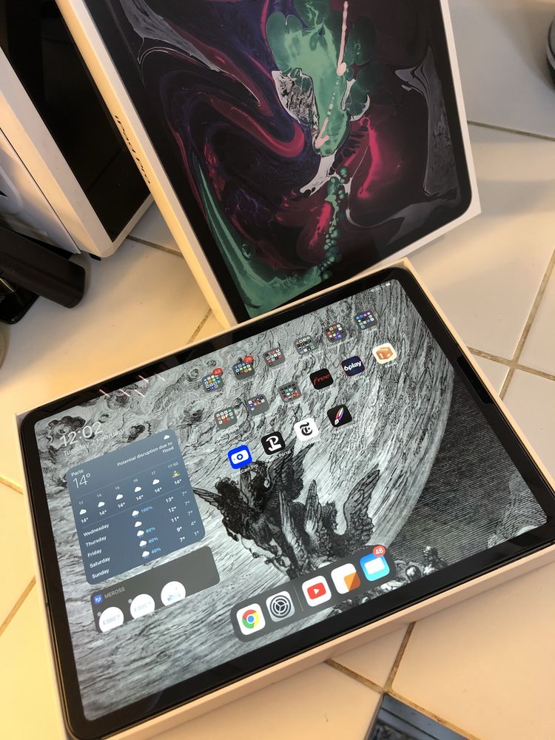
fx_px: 599
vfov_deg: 63.4
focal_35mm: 28
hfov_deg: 49.7
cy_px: 370
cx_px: 278
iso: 50
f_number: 1.8
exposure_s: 1/17
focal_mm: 3.99
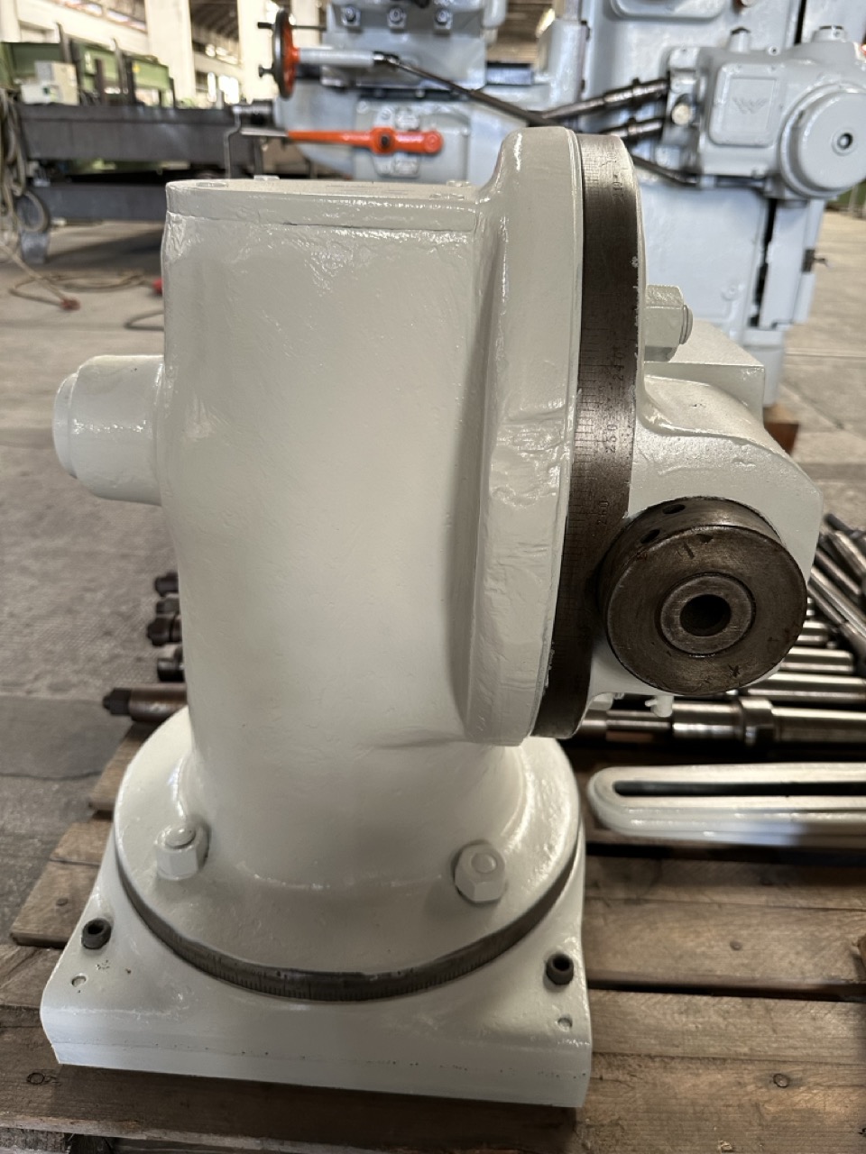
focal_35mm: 24
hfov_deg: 56.8
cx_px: 433
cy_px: 577
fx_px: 801
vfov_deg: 71.6
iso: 250
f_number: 1.78
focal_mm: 6.86
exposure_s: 1/85
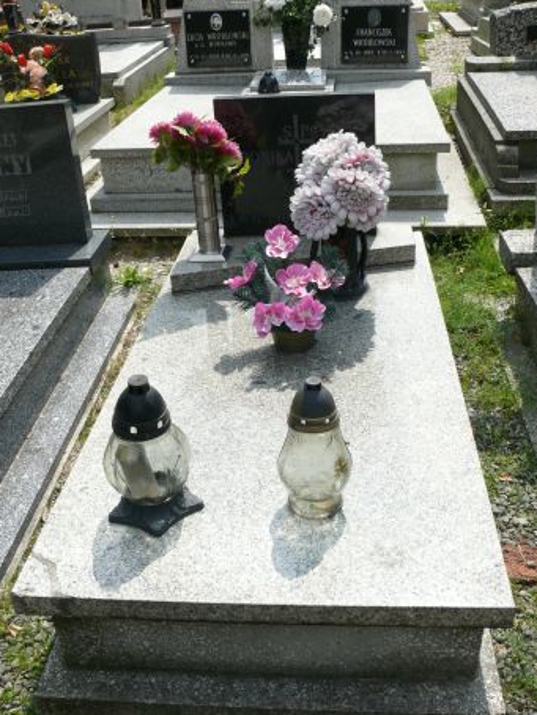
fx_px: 765
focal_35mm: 37
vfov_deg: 50.1
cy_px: 342
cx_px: 265
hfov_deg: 38.7
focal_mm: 7.4
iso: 100
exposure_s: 1/320
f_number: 5.6
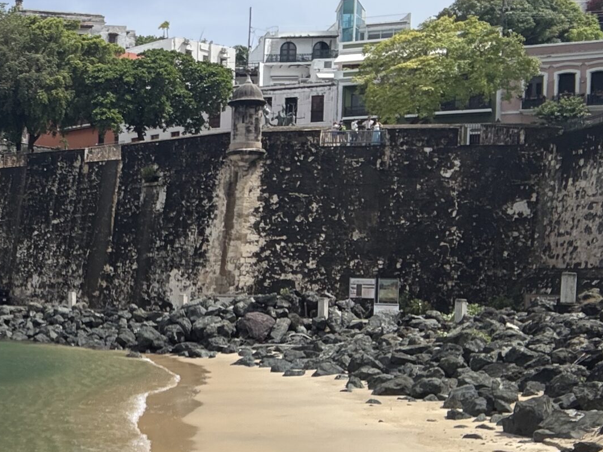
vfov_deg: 26.5
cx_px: -79
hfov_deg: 30.7
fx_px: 958
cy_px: 269
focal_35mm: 55
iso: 32
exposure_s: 1/1458
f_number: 1.9
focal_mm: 2.69
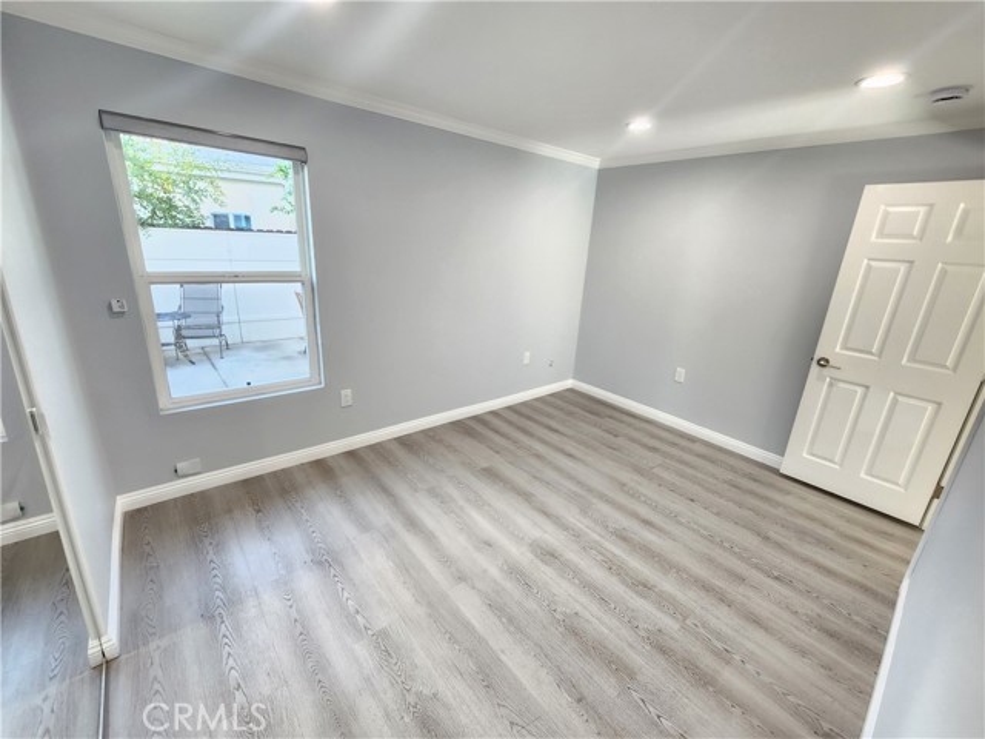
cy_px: 370
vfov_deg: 89.9
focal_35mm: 13
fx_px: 370
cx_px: 492
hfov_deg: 106.2
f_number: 2.2
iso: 200
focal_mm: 2.2
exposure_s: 1/60
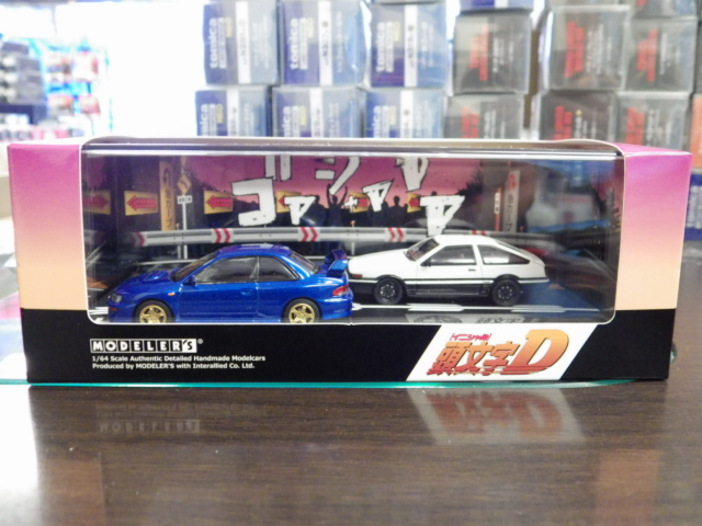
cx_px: 351
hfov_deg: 54.0
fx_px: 690
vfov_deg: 41.8
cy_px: 263
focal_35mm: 34
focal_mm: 6.2
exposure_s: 1/25
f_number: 3.4
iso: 800
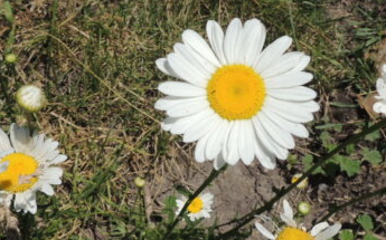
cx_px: 196
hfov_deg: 41.9
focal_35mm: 48
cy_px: 90
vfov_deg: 26.7
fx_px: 505
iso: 100
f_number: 4.2
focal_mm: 4.3
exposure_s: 1/1250
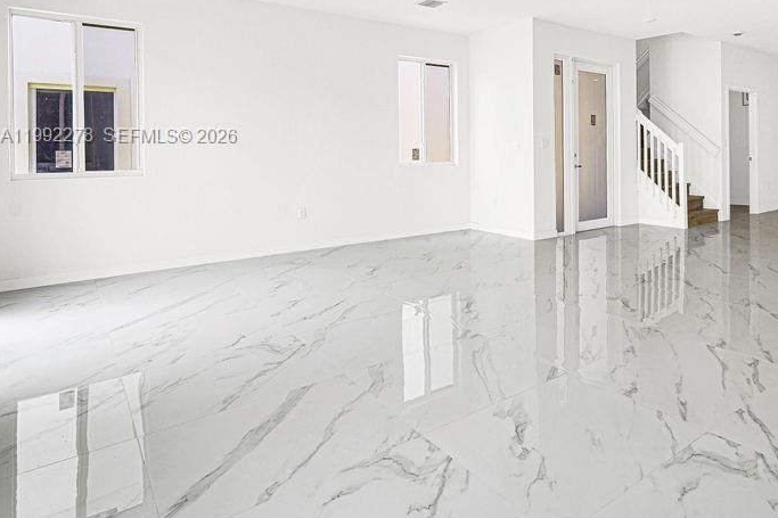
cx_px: 579
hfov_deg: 69.2
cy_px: 137
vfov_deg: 51.1
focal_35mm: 24
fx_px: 519
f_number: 7.1
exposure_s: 1/30
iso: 250
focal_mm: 16
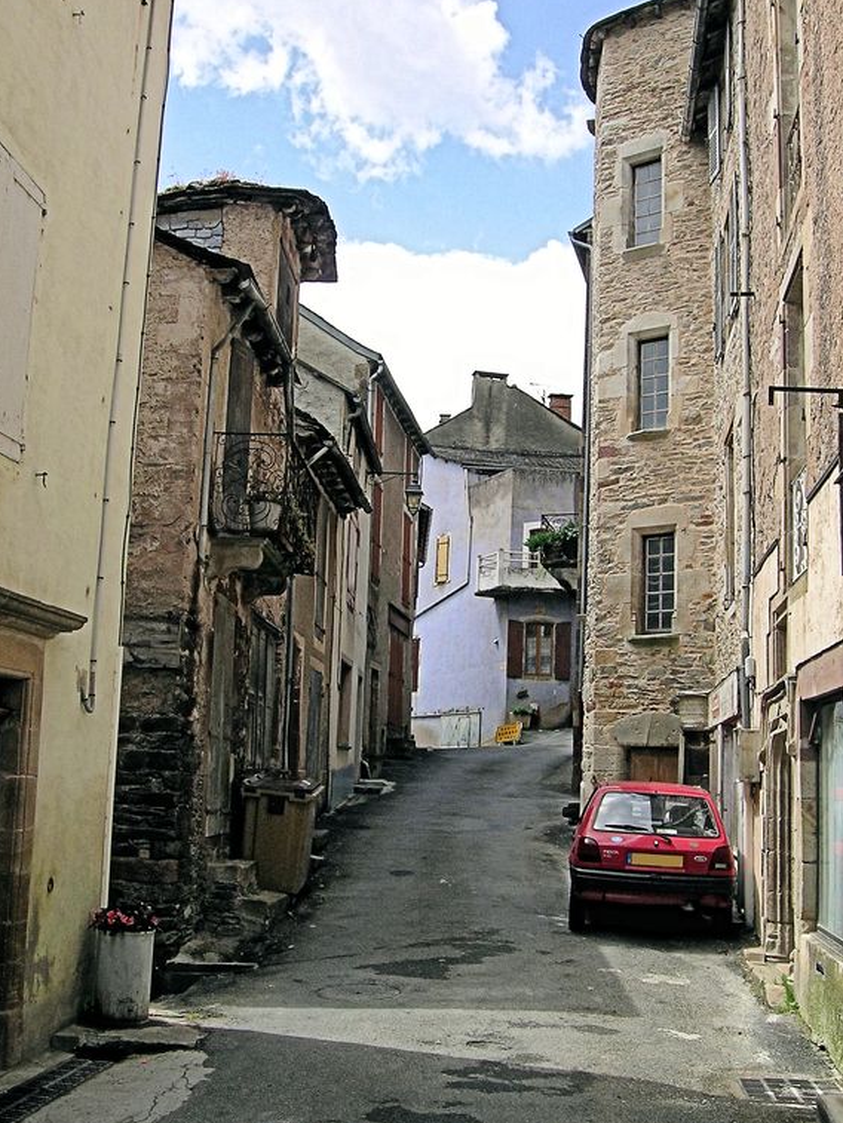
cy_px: 558
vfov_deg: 50.1
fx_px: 1201
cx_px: 451
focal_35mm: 37
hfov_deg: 38.7
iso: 50
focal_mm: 5.8
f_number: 5.6
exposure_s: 1/213
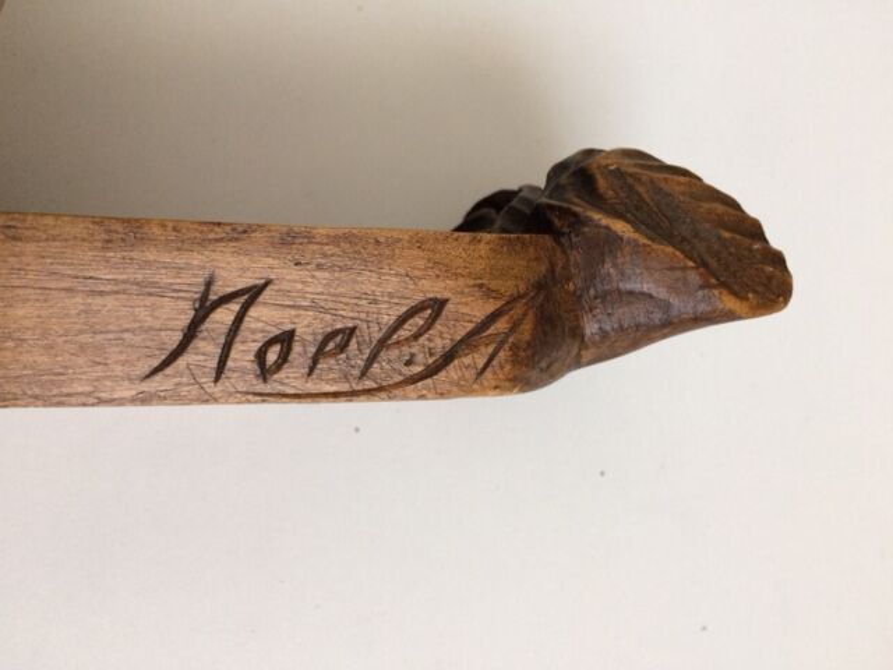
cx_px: 446
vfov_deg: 48.2
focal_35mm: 29
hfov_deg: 61.7
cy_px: 335
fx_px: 748
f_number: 2.2
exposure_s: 1/33
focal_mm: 4.15
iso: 200
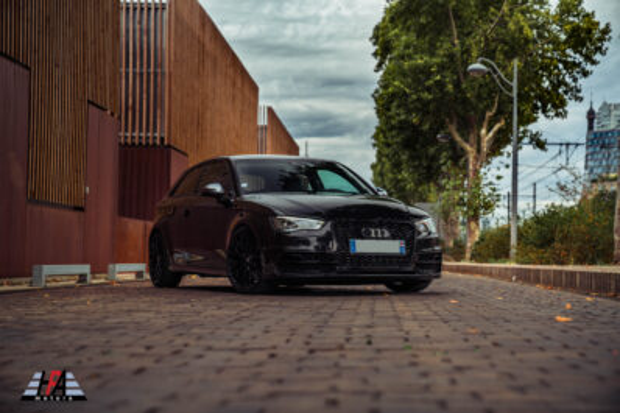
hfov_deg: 28.9
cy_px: 206
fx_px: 1205
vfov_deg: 19.4
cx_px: 310
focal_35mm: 70
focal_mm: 70
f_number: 3.2
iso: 80
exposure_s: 1/200
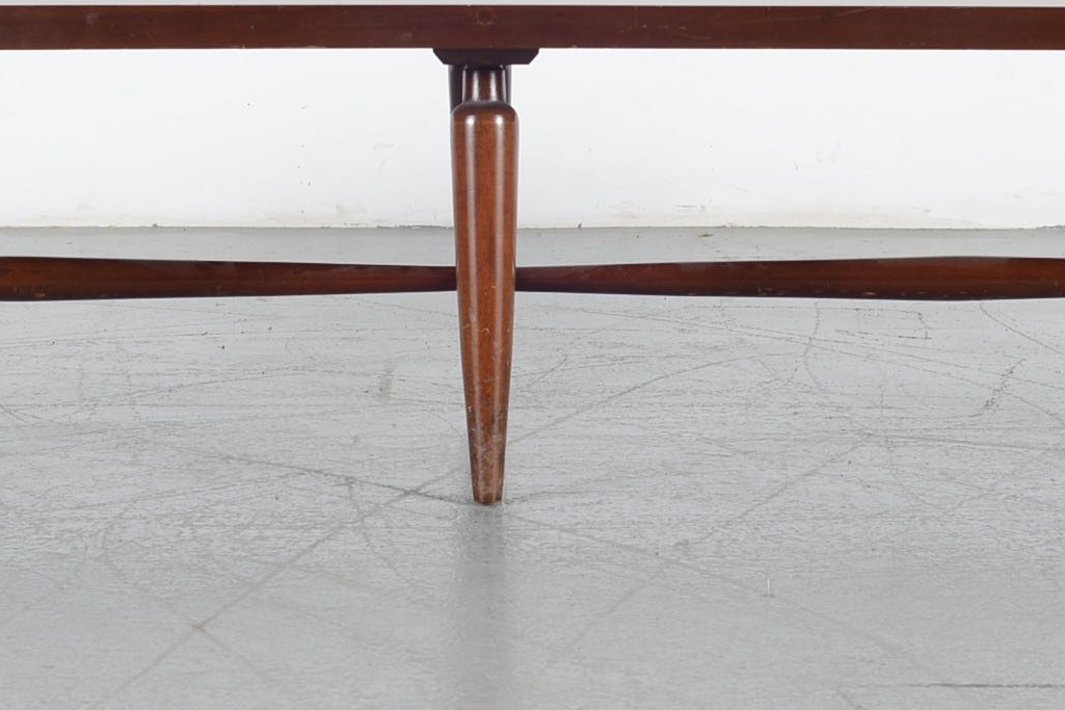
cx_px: 506
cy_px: 54
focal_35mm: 180
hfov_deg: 11.4
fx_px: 5324
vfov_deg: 7.6
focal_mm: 50
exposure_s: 1/125
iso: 100
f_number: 5.6
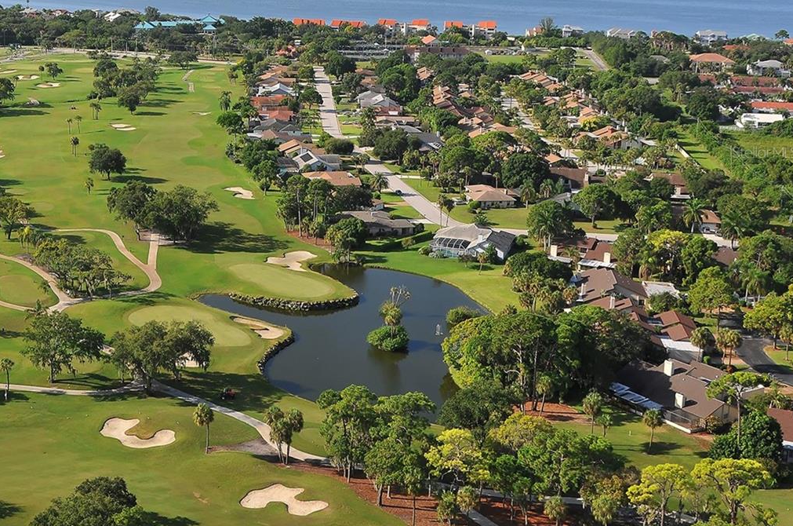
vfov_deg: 23.5
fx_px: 1253
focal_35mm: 57
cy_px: 152
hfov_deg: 34.2
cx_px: 174
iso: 250
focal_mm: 24
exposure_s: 1/320
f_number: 9
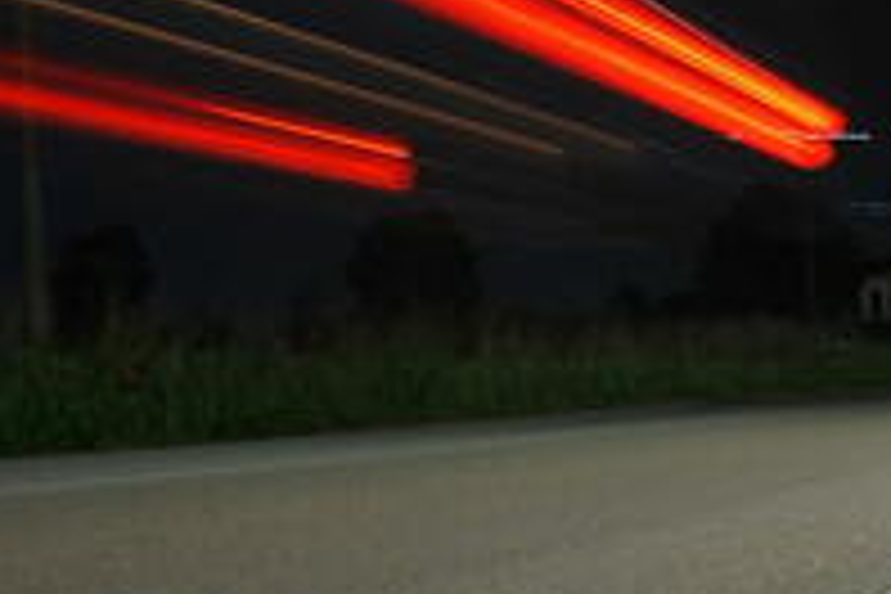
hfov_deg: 24.7
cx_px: 364
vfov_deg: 16.6
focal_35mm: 82
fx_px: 2029
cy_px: 374
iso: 100
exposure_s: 2
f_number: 3.5
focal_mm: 18
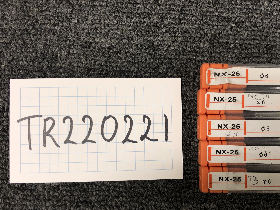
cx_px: 165
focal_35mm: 40
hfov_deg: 46.6
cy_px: 125
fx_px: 324
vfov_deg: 35.8
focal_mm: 4
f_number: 1.8
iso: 40
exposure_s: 1/20
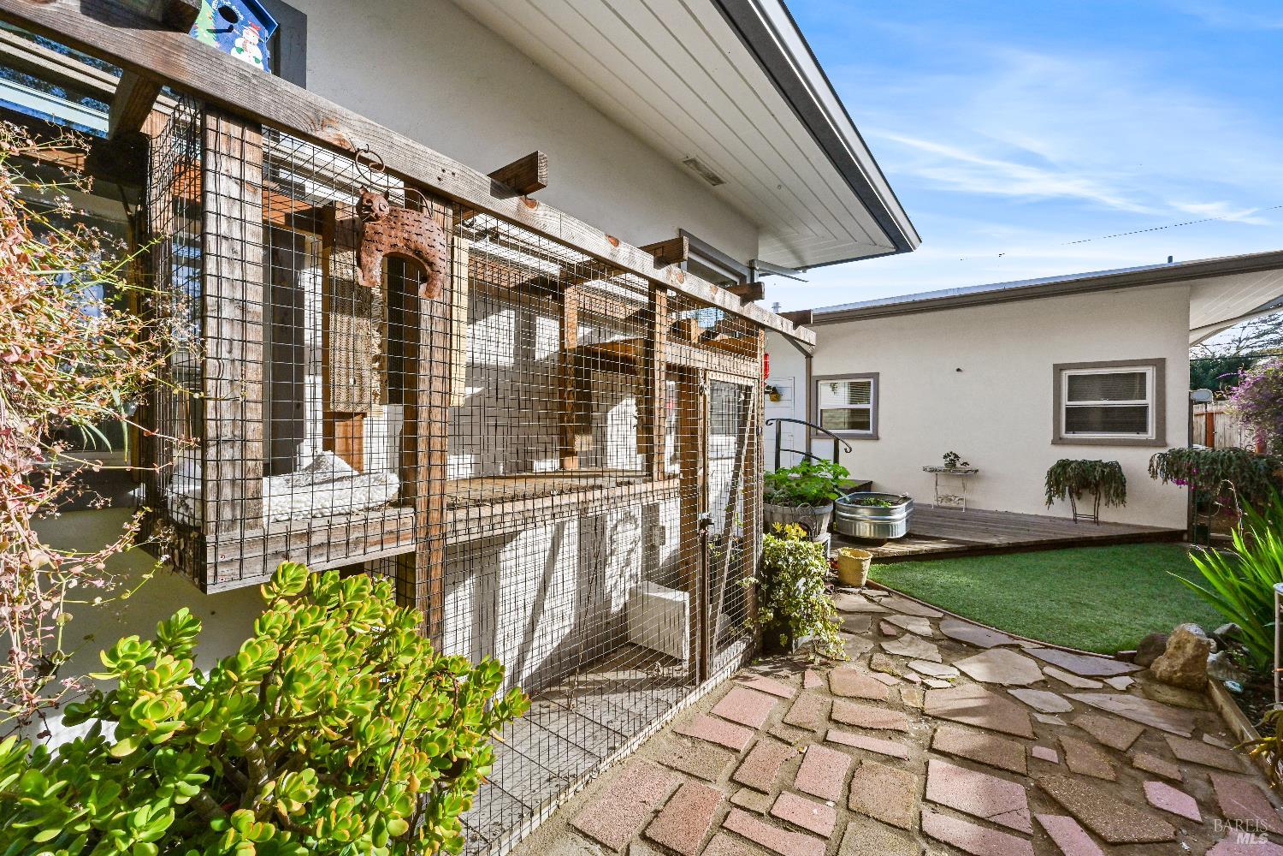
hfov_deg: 104.3
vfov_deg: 81.2
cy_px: 428
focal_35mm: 14
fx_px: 499
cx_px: 642
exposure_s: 1/500
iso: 800
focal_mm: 14
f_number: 13
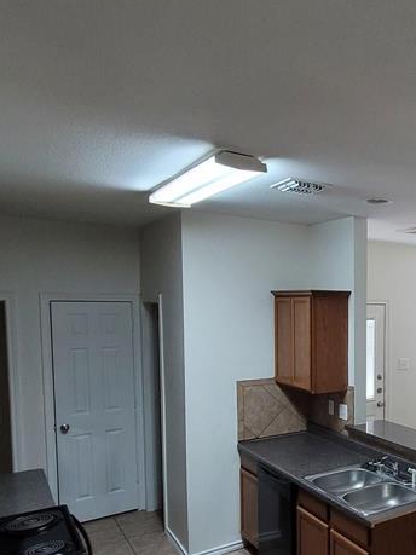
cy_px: 337
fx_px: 465
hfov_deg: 39.1
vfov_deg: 61.1
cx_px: 463
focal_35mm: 29
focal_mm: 2.2
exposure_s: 1/59
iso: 400
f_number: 2.2
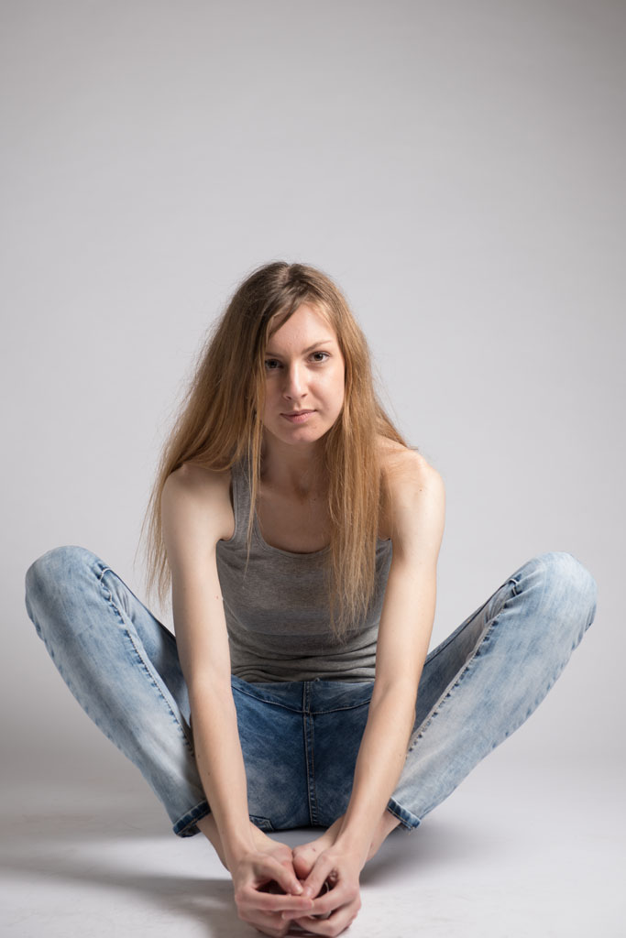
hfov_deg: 20.6
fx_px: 1721
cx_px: 313
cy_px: 469
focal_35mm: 66
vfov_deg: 30.5
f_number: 5
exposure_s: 1/160
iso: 100
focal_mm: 66
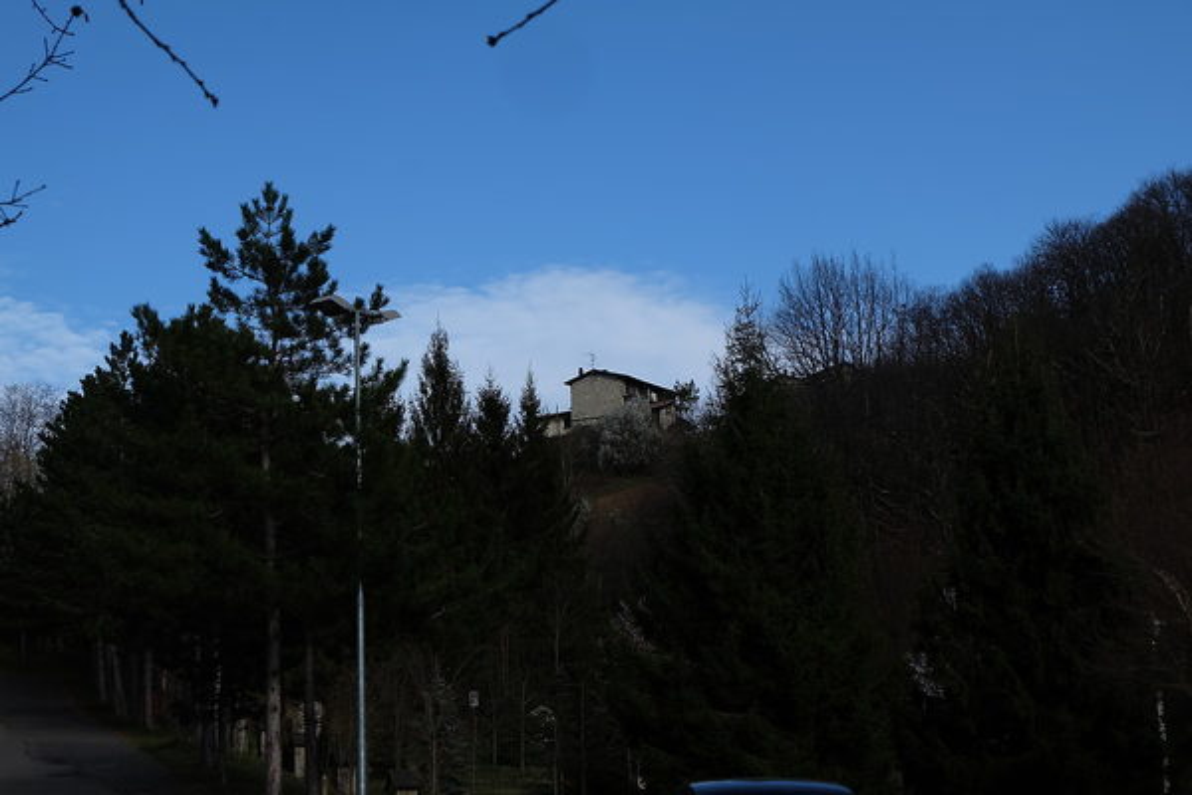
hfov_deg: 27.0
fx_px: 2483
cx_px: 596
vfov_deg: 18.2
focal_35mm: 75
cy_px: 398
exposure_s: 1/200
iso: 100
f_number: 10
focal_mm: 50
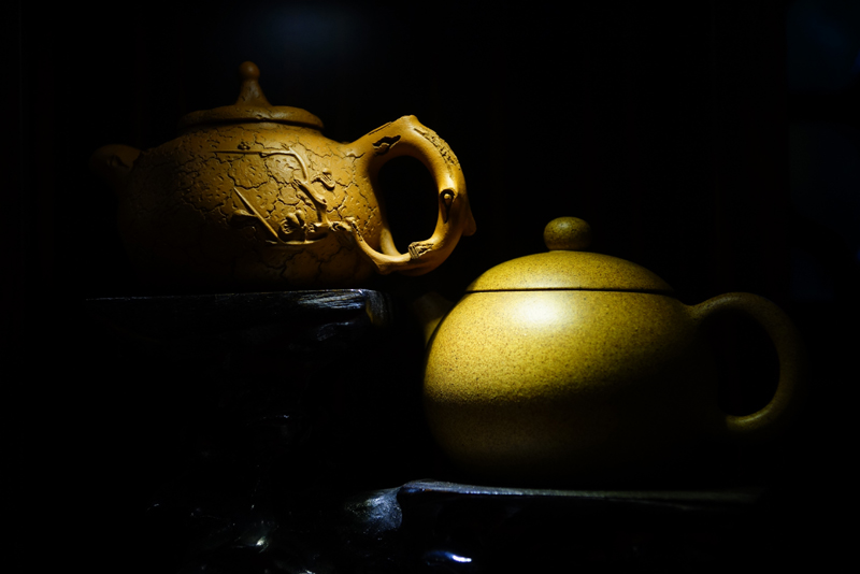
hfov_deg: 27.0
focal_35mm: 75
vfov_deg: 18.2
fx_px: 1792
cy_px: 287
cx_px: 430
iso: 320
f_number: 4.5
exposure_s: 1/80
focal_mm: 50
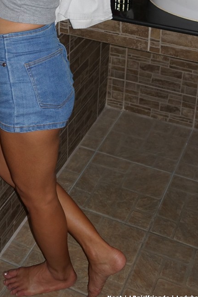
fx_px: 536
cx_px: 38
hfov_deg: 20.7
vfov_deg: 29.2
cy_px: 10
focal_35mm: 65
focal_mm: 11.93
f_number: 2.8
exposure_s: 1/30
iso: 200
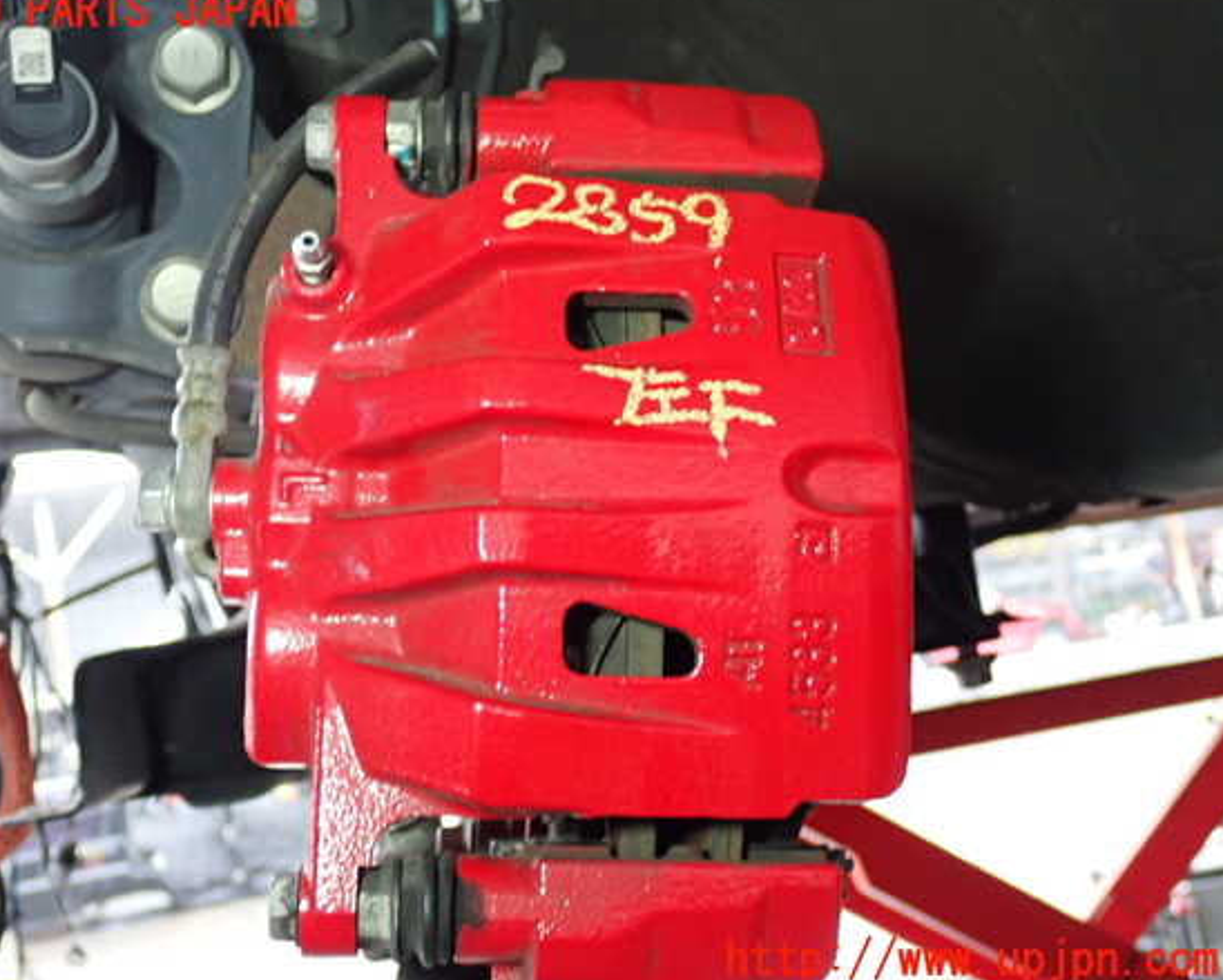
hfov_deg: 39.5
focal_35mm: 47
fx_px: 1702
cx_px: 560
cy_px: 487
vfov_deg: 32.1
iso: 400
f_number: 2.9
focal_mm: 7.84
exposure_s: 1/40
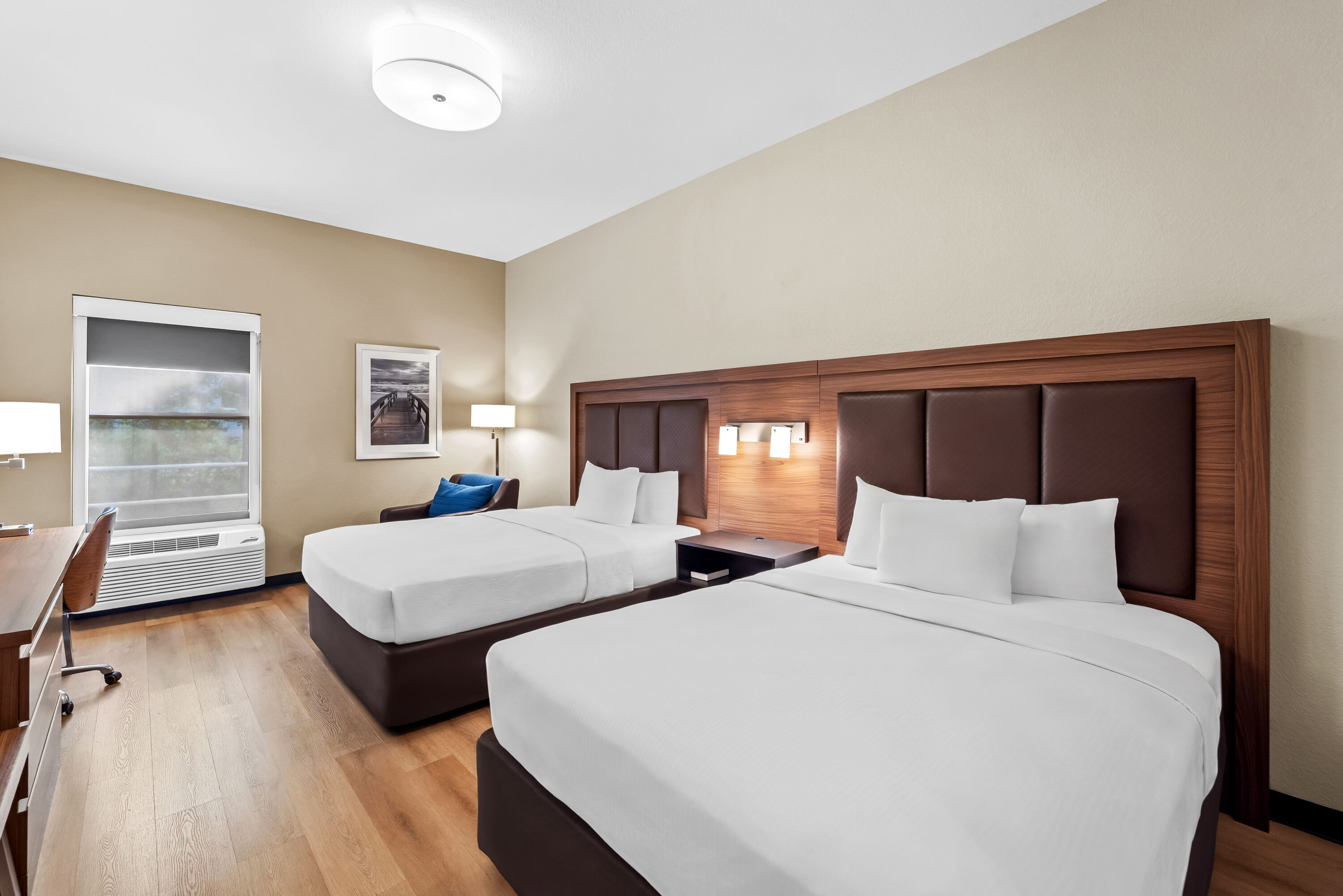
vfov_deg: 81.2
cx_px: 672
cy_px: 448
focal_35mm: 14
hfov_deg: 104.2
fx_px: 522
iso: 250
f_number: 9
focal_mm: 14
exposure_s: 1
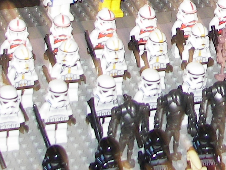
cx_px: 247
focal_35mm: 205
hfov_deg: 9.6
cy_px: -162
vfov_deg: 7.0
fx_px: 1338
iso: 64
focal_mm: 8
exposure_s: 1/30
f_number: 2.8
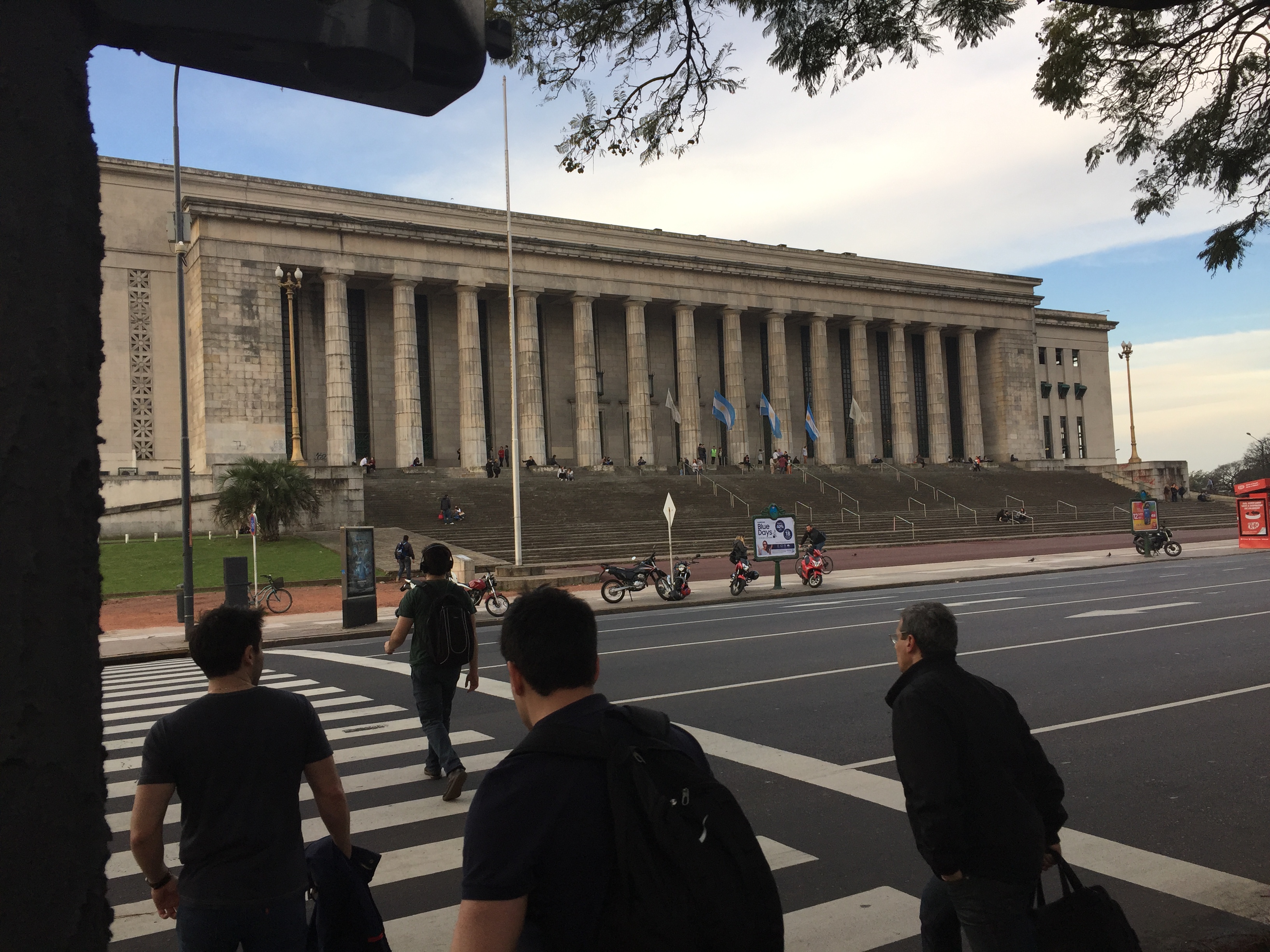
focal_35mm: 29
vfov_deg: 48.2
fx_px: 1064
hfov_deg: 61.7
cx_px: 635
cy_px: 476
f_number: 2.2
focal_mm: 4.15
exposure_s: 1/363
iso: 32
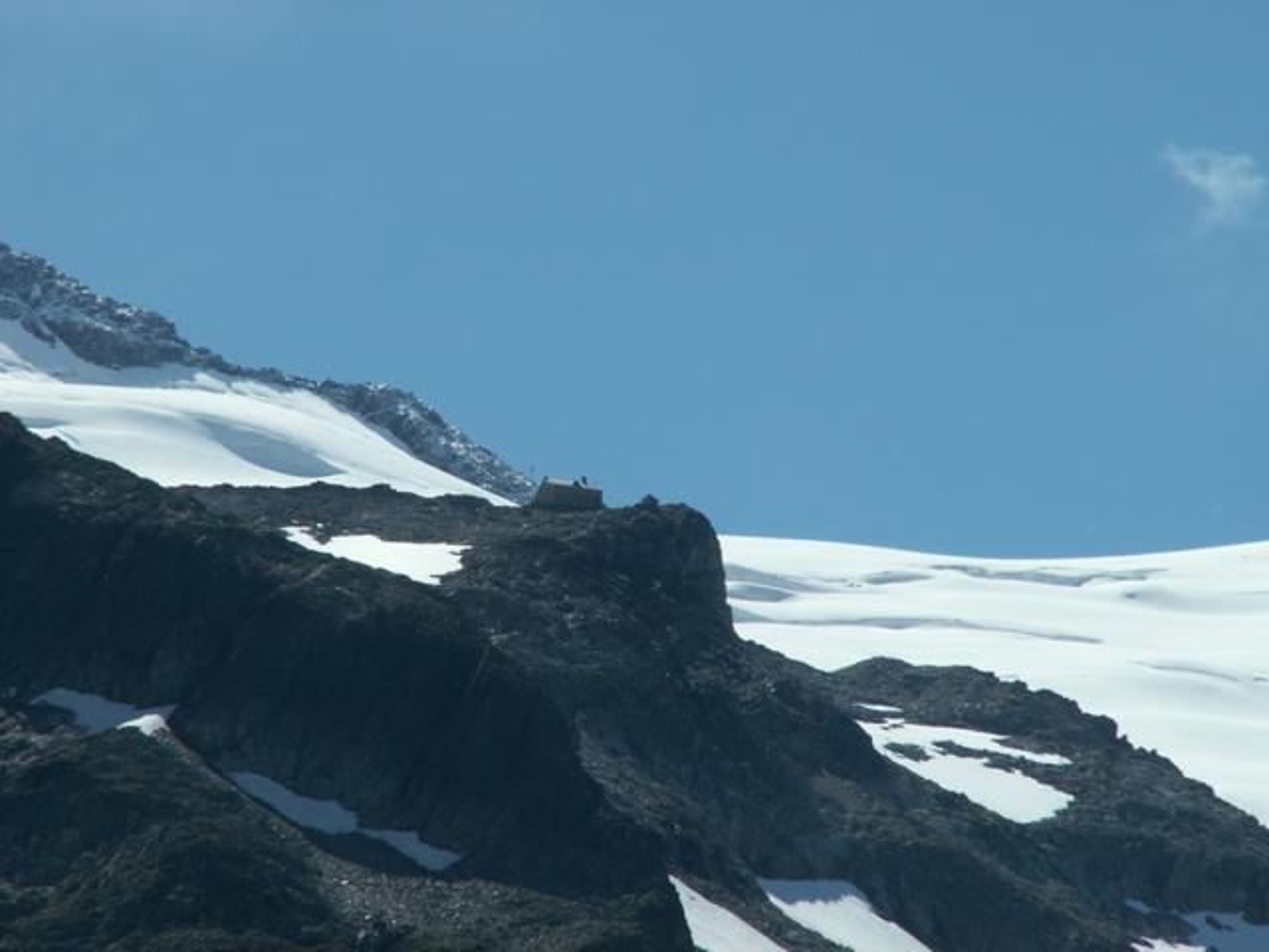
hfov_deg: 7.0
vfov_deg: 5.3
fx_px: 10301
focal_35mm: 281
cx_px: 634
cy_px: 476
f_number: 8
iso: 50
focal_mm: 46.11
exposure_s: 1/320
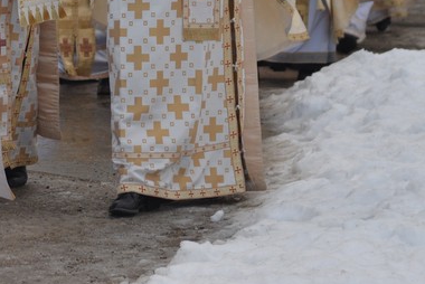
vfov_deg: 5.2
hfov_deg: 7.7
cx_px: -148
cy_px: -144
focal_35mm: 264
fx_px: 3119
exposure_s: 1/1000
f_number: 2.8
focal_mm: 70
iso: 400
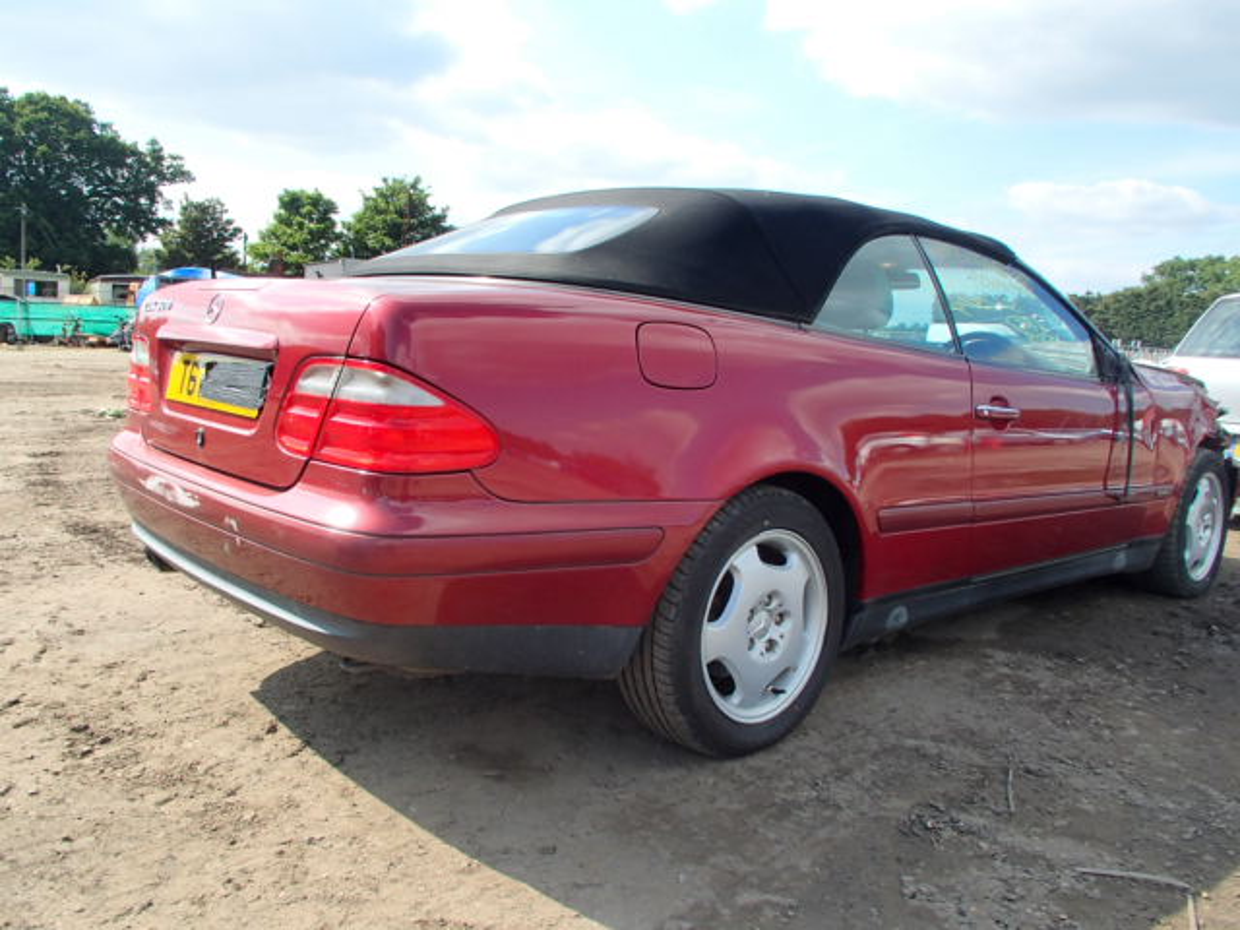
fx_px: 1003
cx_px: 620
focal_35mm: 28
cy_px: 465
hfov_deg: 63.4
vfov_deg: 49.7
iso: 100
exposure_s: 1/400
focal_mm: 5
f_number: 3.9
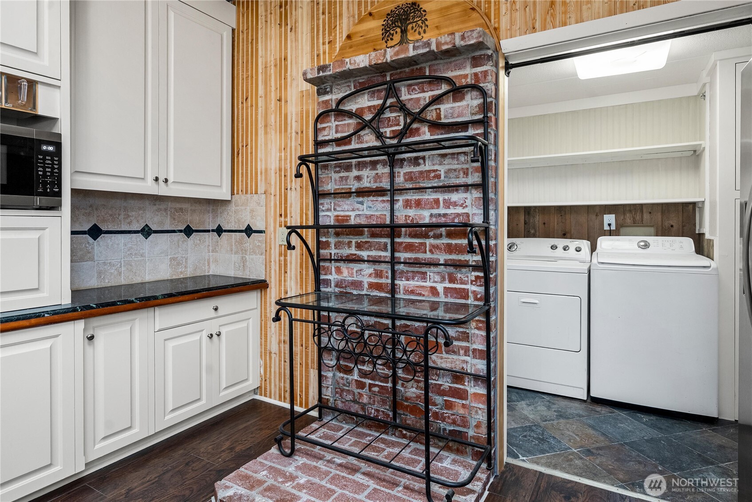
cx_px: 376
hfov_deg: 90.0
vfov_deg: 67.4
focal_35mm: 18
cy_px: 251
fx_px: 376
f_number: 7.1
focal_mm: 18
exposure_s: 1/60
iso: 400
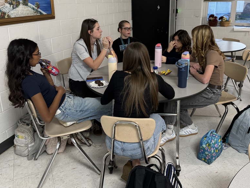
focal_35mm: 32
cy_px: 64
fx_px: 231
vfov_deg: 43.6
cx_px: 144
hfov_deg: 56.6
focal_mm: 6.76
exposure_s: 1/60
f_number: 1.78
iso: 400
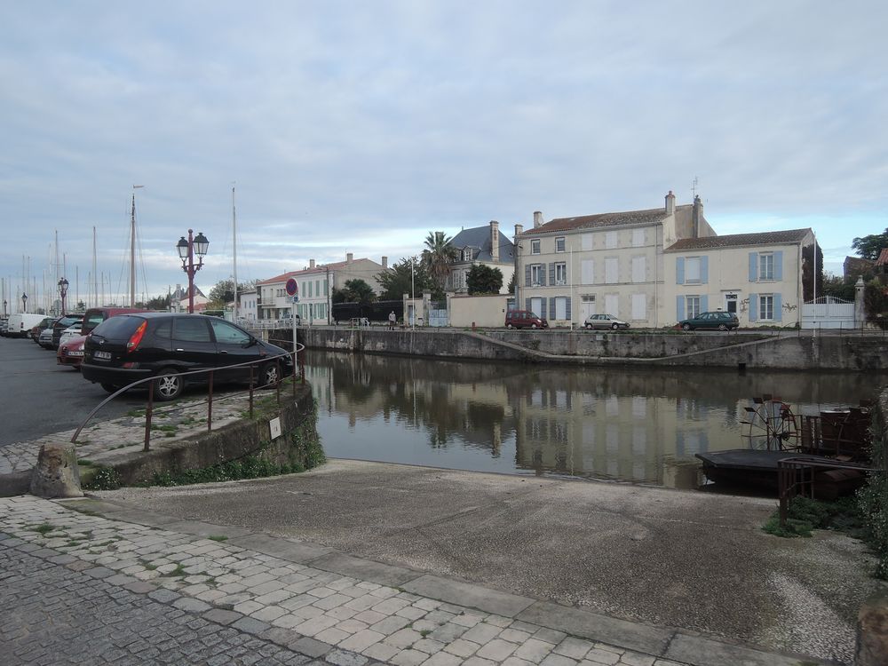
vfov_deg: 56.8
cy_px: 333
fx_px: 616
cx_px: 444
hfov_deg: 71.6
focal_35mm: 24
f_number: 2.8
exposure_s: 1/400
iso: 80
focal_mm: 5.1
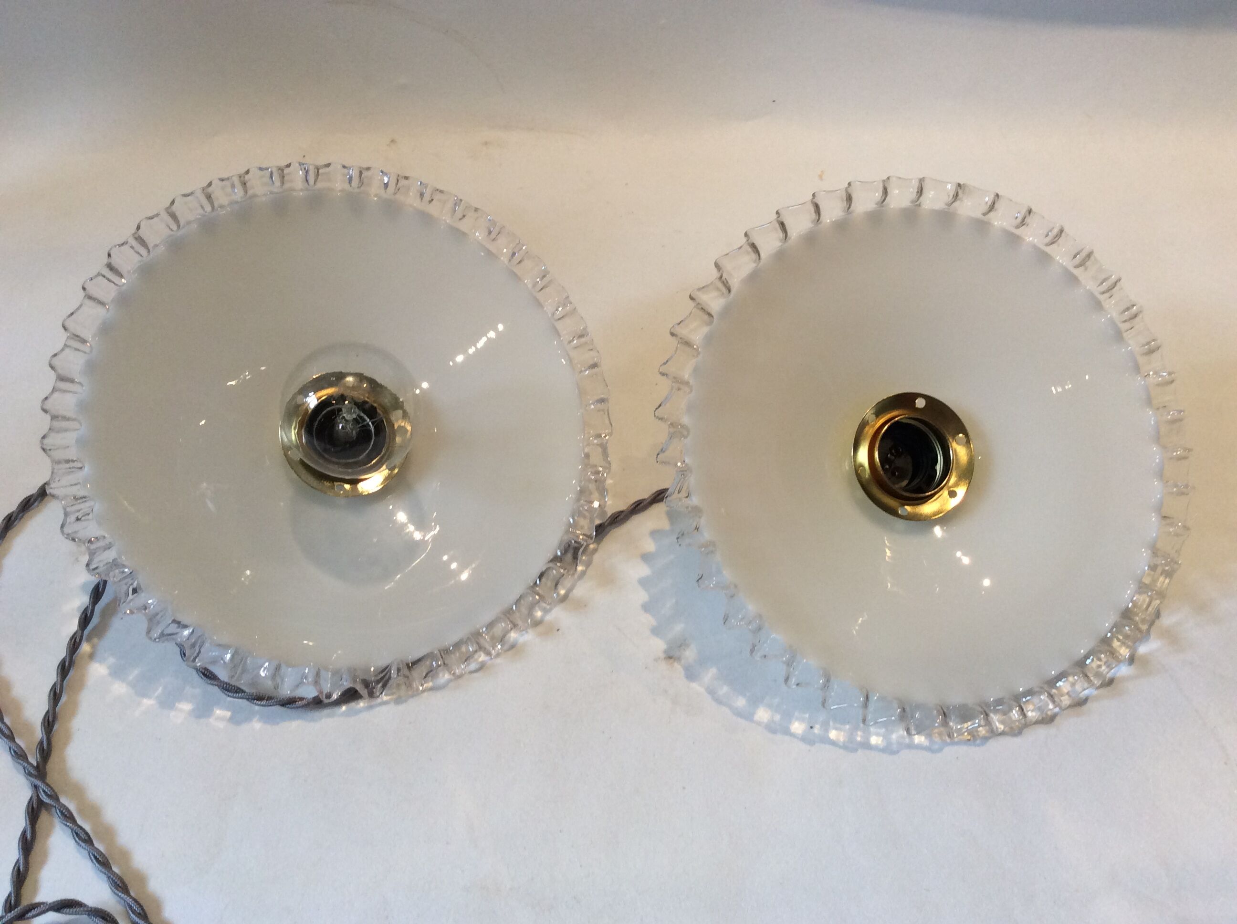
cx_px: 618
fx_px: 1142
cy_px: 462
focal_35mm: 32
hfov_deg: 56.9
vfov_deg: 44.1
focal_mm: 3.3
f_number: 2.4
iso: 80
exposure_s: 1/25
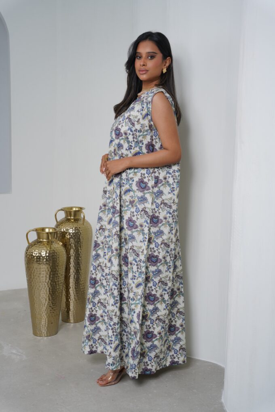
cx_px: 138
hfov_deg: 29.9
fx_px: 516
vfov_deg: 43.6
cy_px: 206
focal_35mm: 45
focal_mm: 45
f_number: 10
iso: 125
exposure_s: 1/125
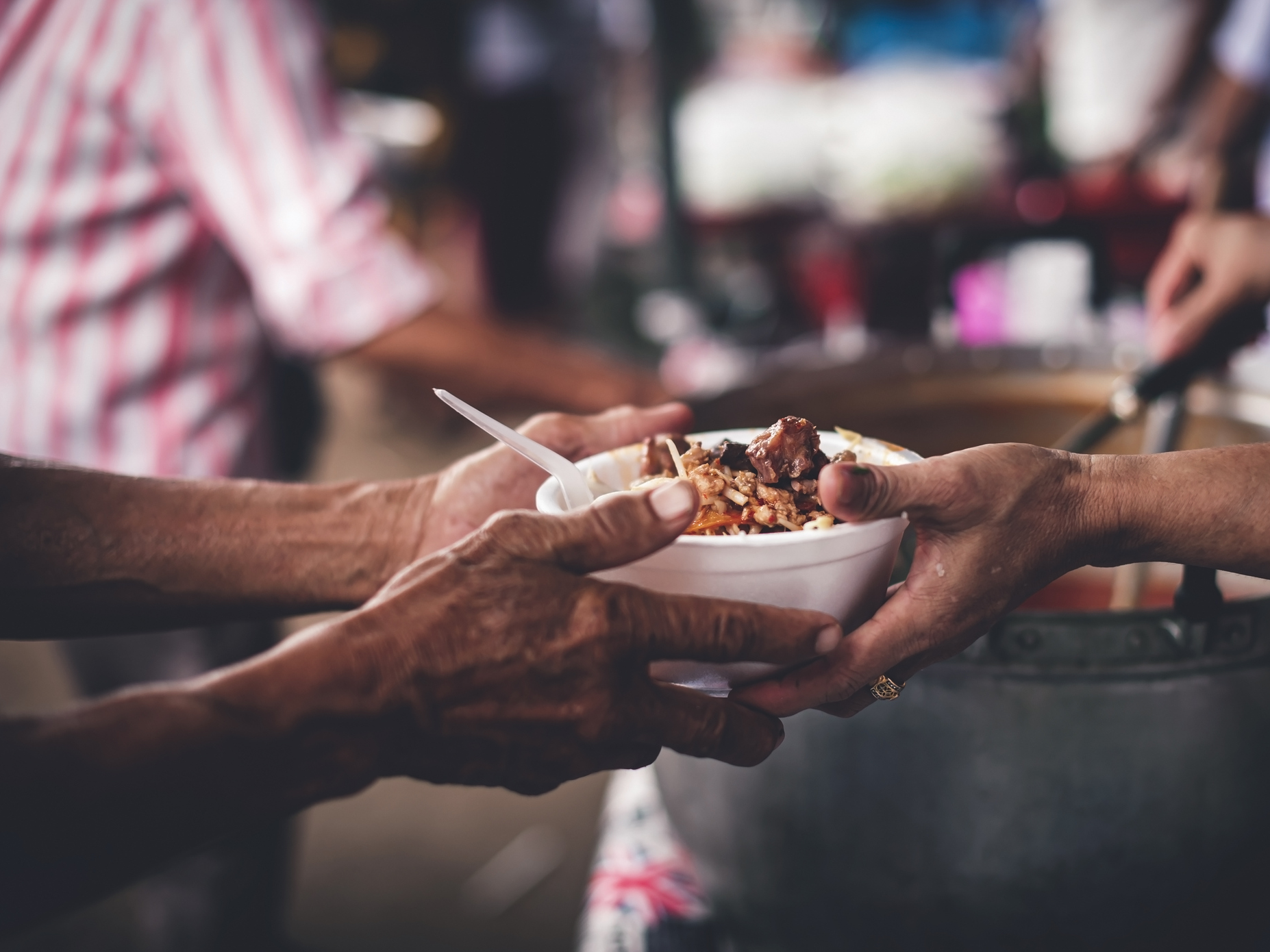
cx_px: 724
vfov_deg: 26.6
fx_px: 2018
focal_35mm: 55
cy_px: 476
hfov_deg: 34.9
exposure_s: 1/1000
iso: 320
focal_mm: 50
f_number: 2
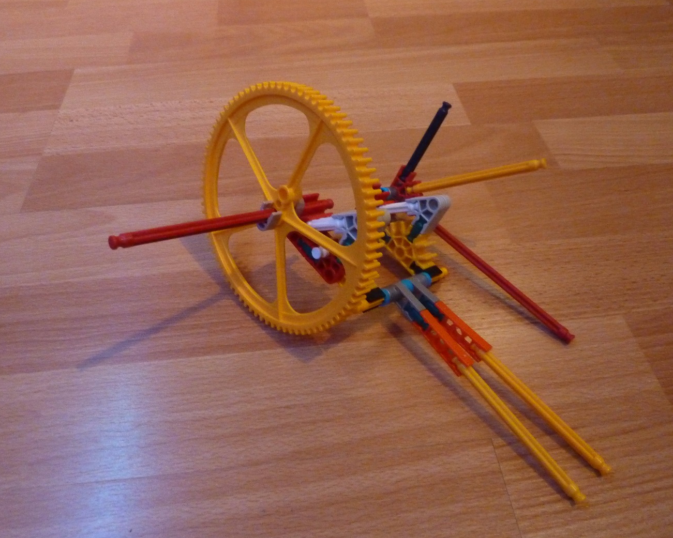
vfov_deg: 53.2
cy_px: 268
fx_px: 538
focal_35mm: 27
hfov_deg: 64.1
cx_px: 343
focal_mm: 4.1
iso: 800
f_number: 3.3
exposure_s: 1/13
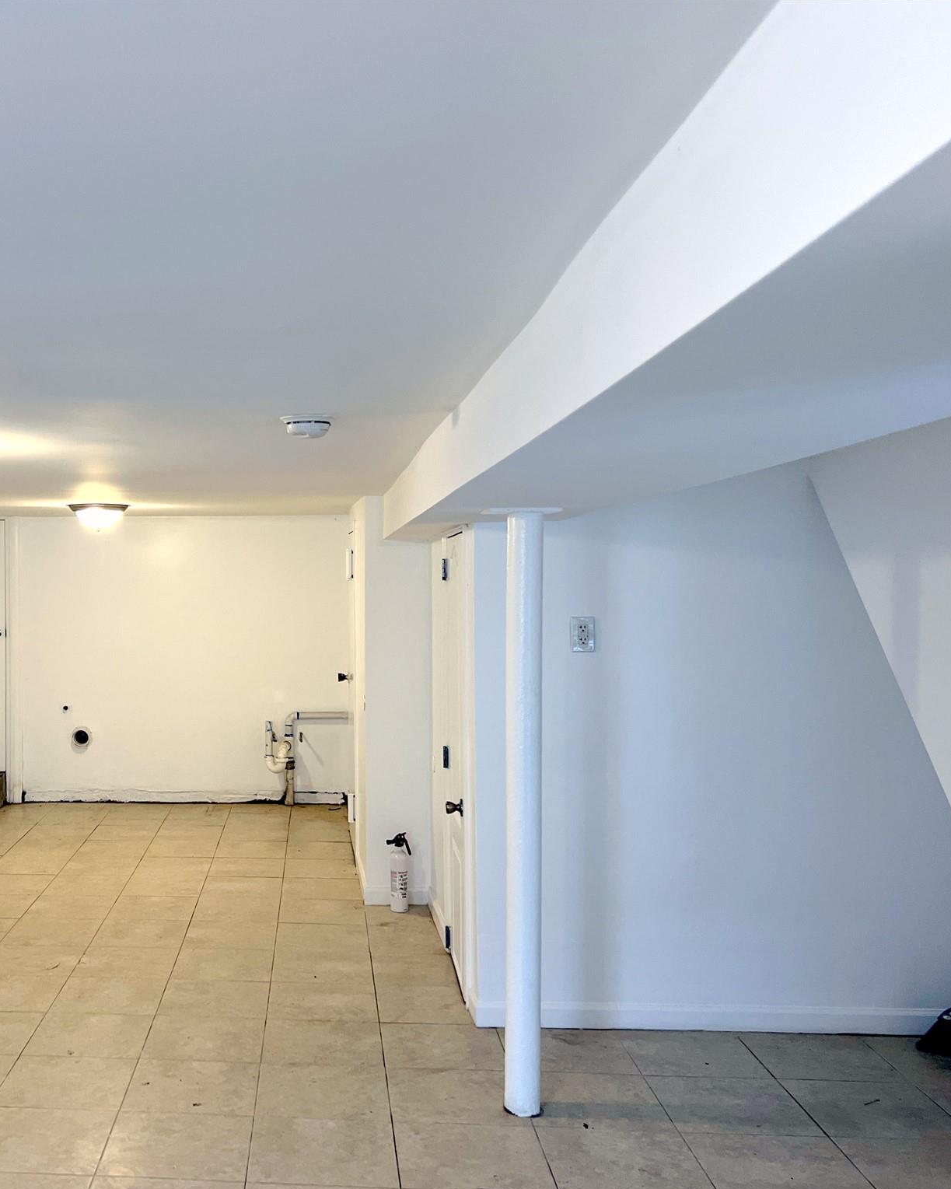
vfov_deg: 52.8
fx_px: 1196
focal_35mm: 34
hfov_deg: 41.4
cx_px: 185
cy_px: 596
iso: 100
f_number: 1.5
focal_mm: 5.7
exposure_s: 1/120
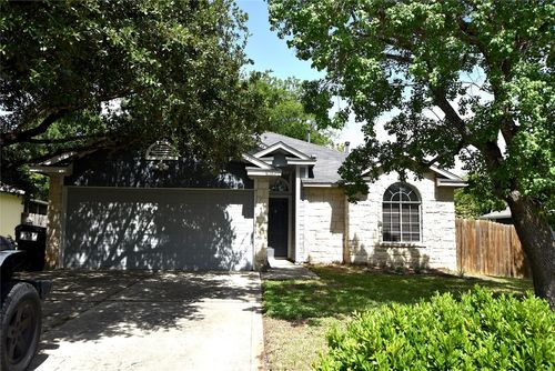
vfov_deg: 43.7
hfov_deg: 61.9
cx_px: 278
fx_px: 463
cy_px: 186
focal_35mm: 30
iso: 100
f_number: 8
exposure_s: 1/250
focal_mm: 20
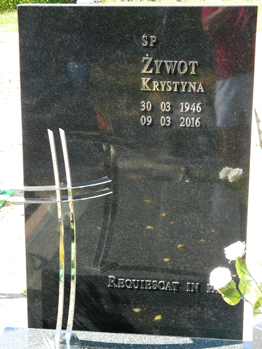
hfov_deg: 19.1
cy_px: 174
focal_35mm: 77
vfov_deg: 25.3
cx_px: 131
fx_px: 777
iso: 100
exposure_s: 1/100
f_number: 3.2
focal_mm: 12.9
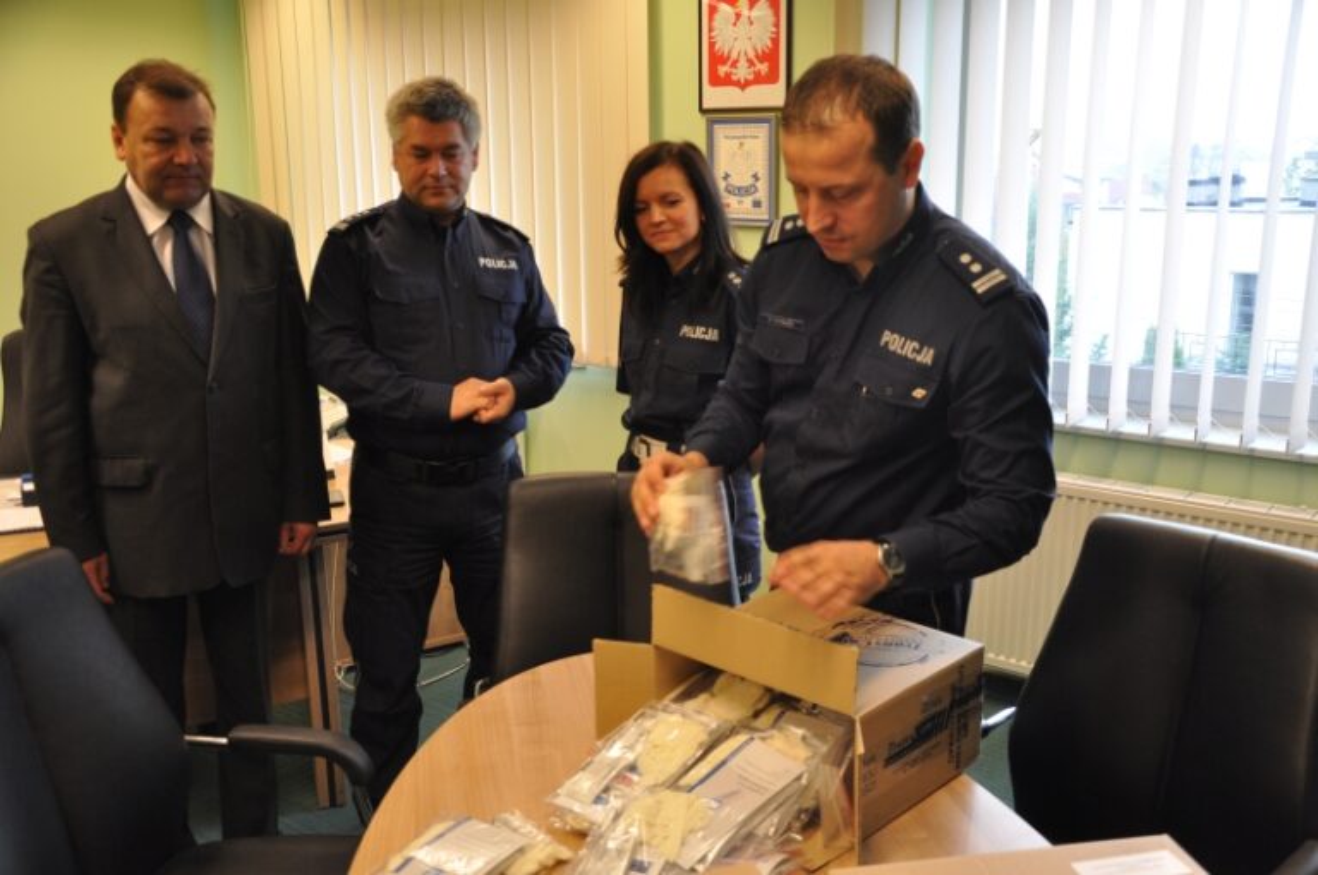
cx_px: 659
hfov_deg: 57.3
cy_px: 438
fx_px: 1207
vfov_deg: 39.9
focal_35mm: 33
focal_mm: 22
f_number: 4
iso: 560
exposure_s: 1/60
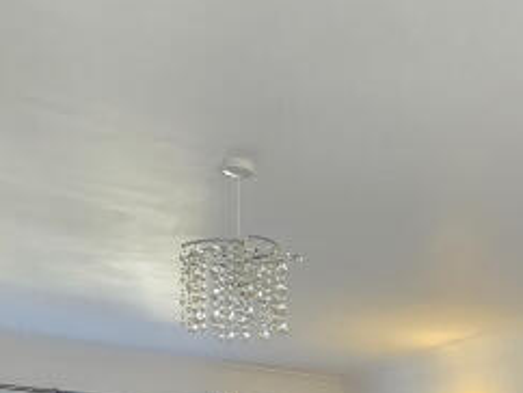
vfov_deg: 21.9
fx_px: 832
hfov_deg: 31.6
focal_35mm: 55
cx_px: 551
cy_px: 598
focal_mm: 2.2
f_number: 2.2
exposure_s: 1/50
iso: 160
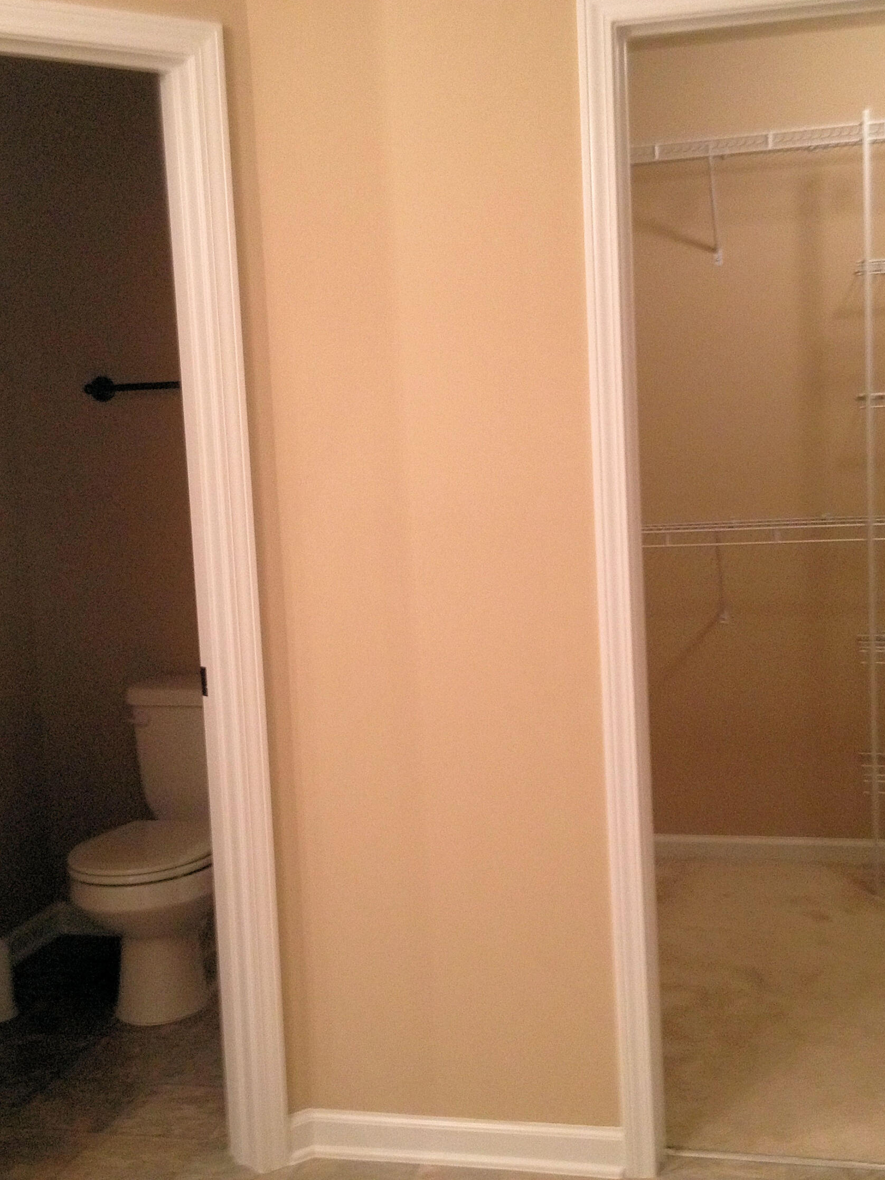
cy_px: 591
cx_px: 458
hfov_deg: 30.9
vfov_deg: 40.4
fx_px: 1602
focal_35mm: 47
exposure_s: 1/20
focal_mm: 4.28
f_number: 2.4
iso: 250
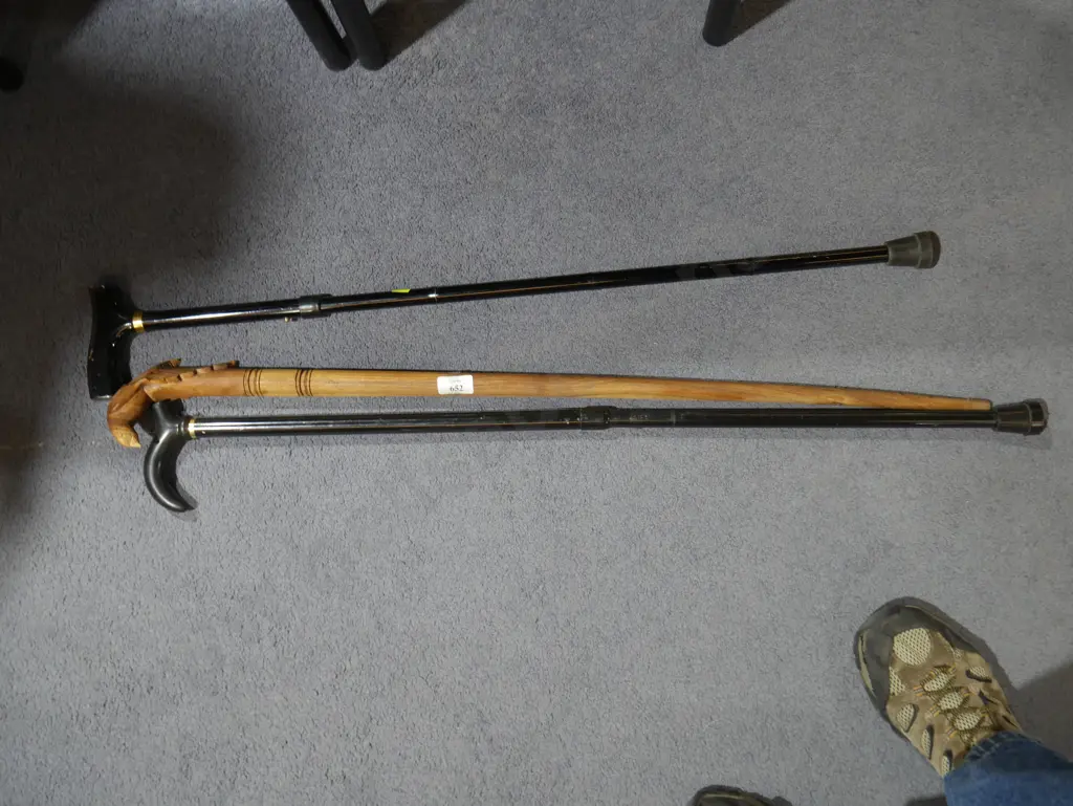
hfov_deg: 59.9
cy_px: 403
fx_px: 930
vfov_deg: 46.8
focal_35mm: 30
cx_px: 536
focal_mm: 15
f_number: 3.6
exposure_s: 1/60
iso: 500
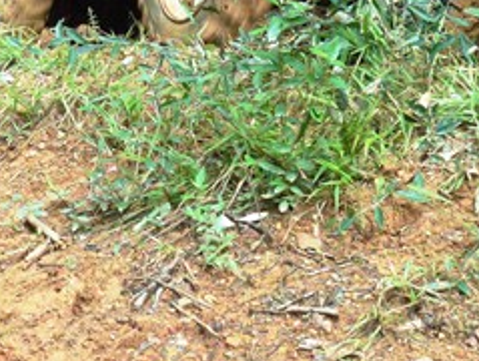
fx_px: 1815
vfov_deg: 11.1
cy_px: -98
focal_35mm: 131
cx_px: 142
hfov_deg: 15.0
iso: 200
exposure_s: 1/60
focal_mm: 8.7
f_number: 4.1
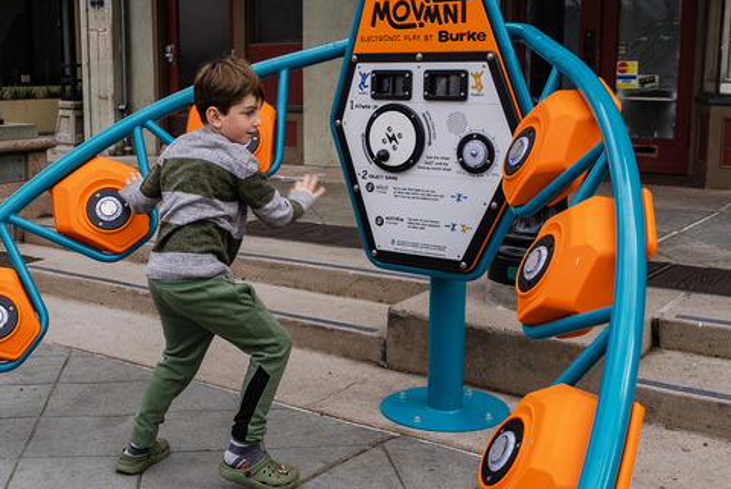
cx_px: 286
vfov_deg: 29.9
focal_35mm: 45
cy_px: 234
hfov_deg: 43.3
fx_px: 915
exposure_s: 1/200
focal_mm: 24
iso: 80
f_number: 4.5
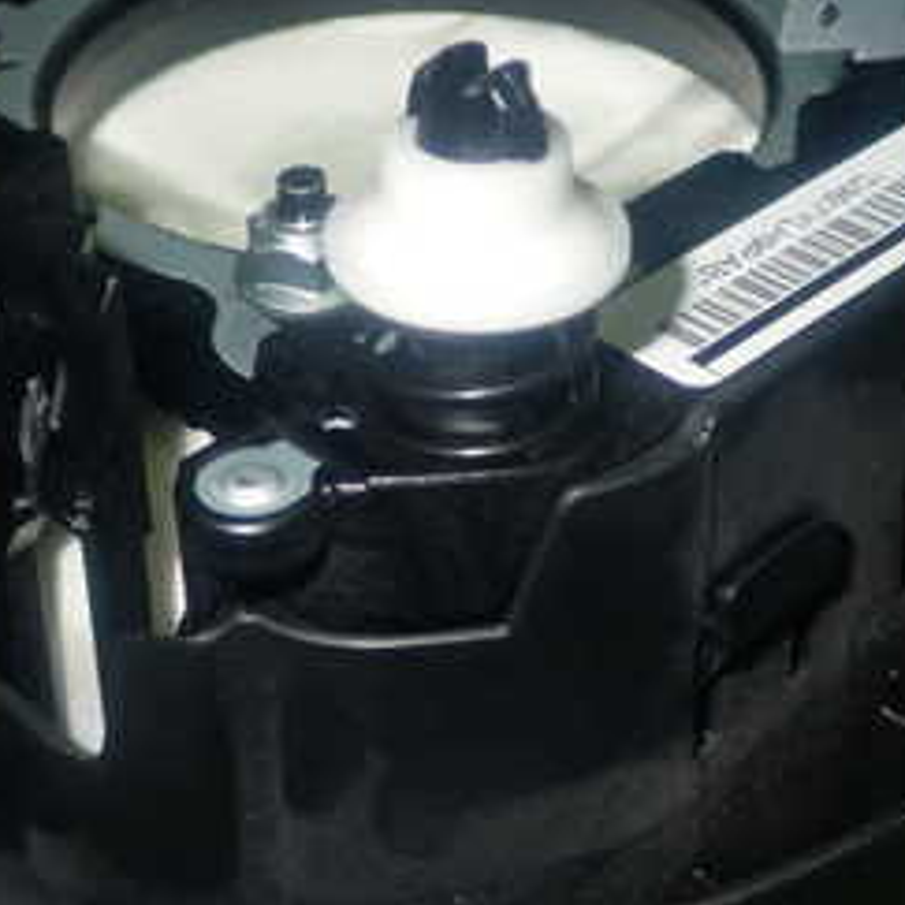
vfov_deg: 20.9
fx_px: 2455
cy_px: 376
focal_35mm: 83
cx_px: 469
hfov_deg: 20.9
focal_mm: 6.83
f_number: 8
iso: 320
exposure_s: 1/40
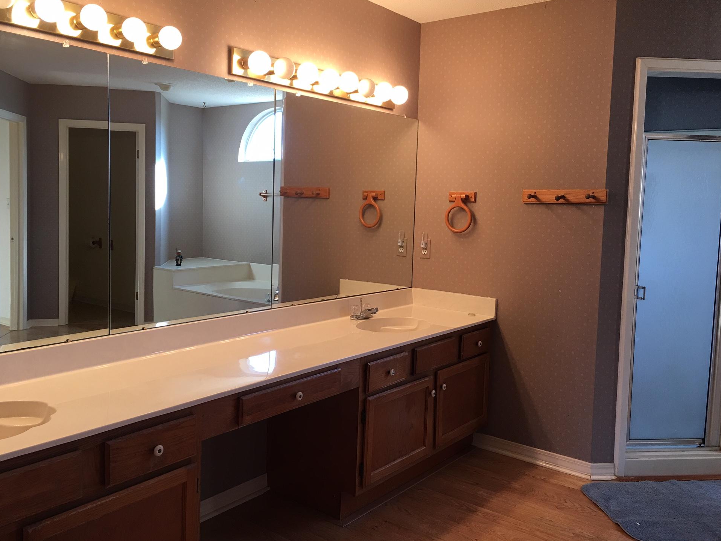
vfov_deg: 45.4
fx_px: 646
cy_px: 256
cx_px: 338
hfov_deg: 58.3
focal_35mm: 31
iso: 25
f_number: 2.2
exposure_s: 1/30
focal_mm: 4.15
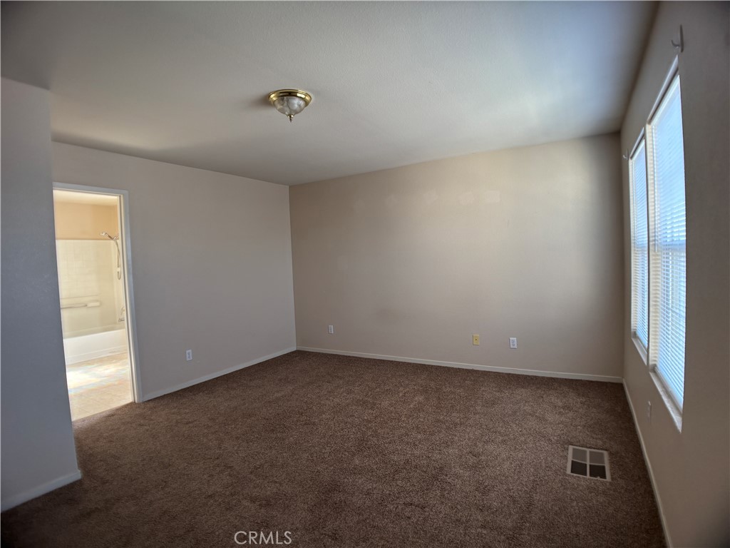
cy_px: 274
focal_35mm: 26
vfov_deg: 53.1
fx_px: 548
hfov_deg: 67.3
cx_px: 365
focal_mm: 5.96
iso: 64
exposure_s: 1/60
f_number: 1.6
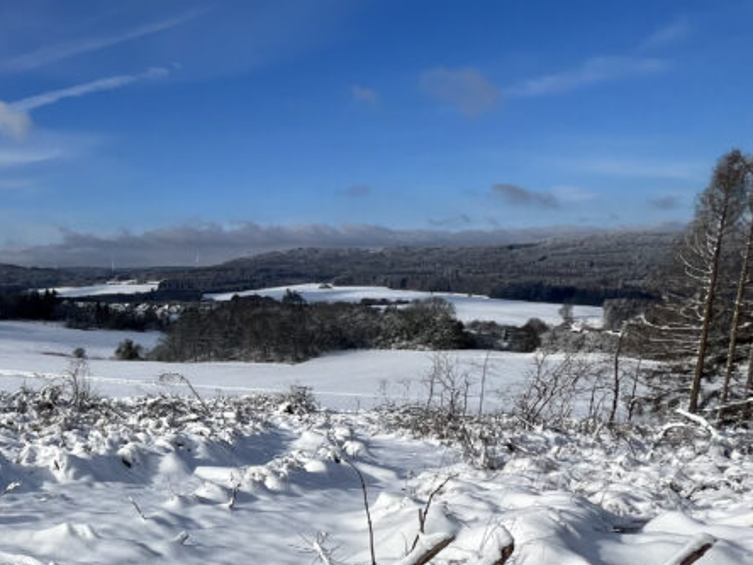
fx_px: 653
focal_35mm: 30
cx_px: -46
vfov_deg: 46.4
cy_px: 356
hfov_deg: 46.7
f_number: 1.8
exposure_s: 1/3650
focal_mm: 1.57
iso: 32
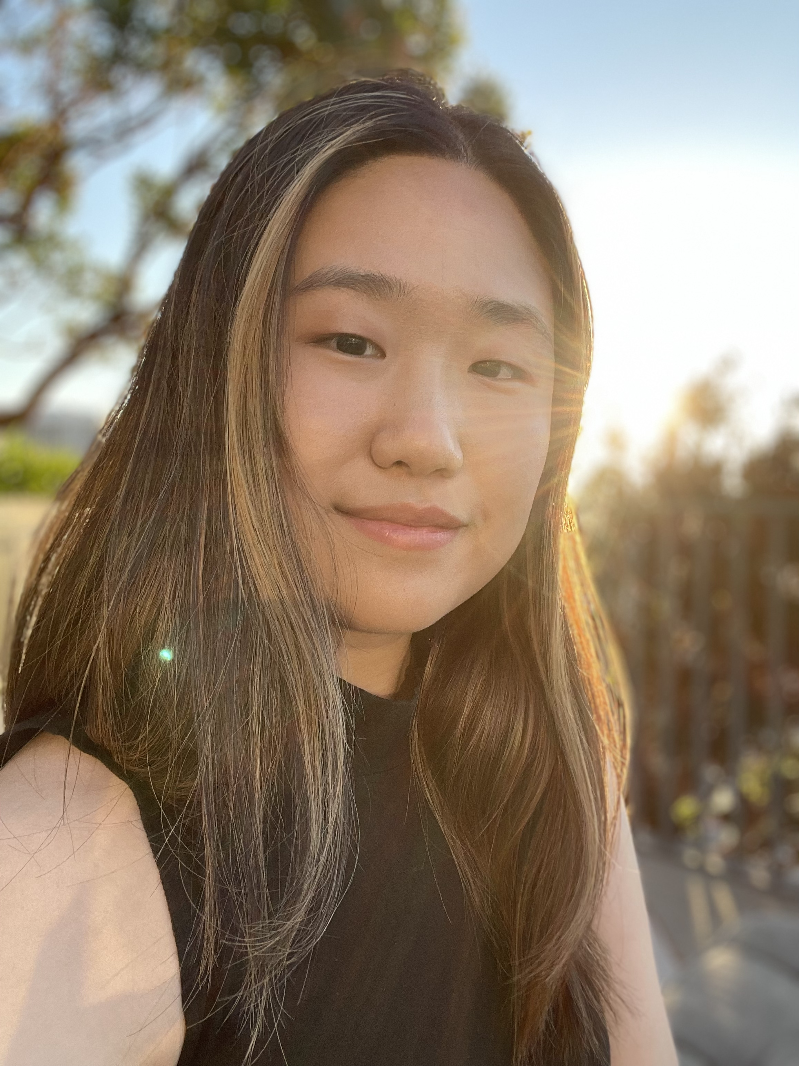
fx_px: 923
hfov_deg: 46.8
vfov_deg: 60.0
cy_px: 533
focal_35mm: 30
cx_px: 400
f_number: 2.2
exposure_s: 1/121
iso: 32
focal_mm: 2.71
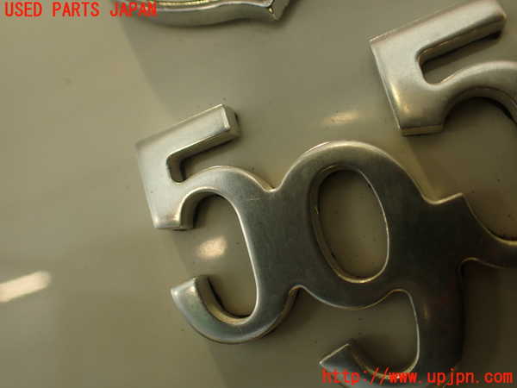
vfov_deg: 44.2
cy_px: 194
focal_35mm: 32
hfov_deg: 56.8
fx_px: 478
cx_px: 258
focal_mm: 5.79
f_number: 2.4
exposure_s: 1/50
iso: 200
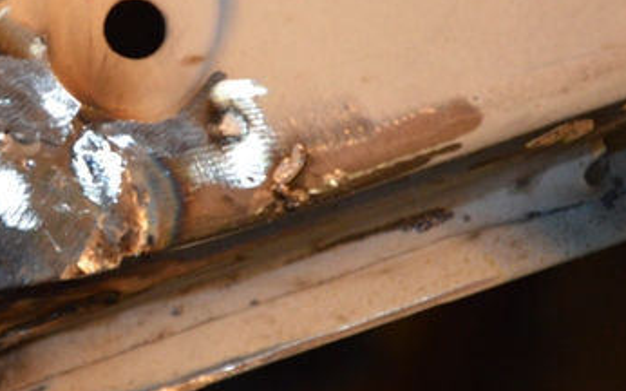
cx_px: 65
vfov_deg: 4.4
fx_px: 5064
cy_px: 172
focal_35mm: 297
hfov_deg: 7.1
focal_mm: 105
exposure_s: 1/60
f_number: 5.6
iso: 2500
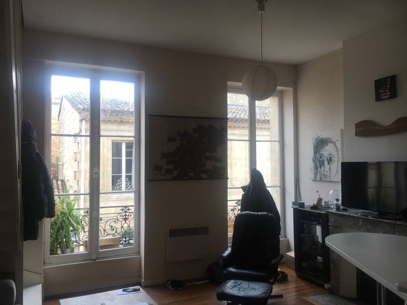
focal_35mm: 29
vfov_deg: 48.2
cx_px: 204
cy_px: 152
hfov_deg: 61.7
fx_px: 341
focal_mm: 4.15
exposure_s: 1/100
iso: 25
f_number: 2.2
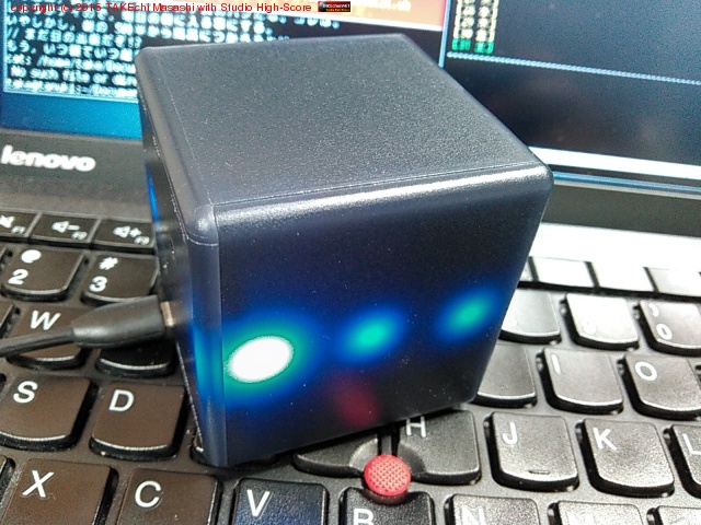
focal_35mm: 30
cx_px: 350
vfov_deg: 46.8
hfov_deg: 60.0
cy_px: 262
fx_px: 608
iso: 800
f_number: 2.4
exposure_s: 1/7.78
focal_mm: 4
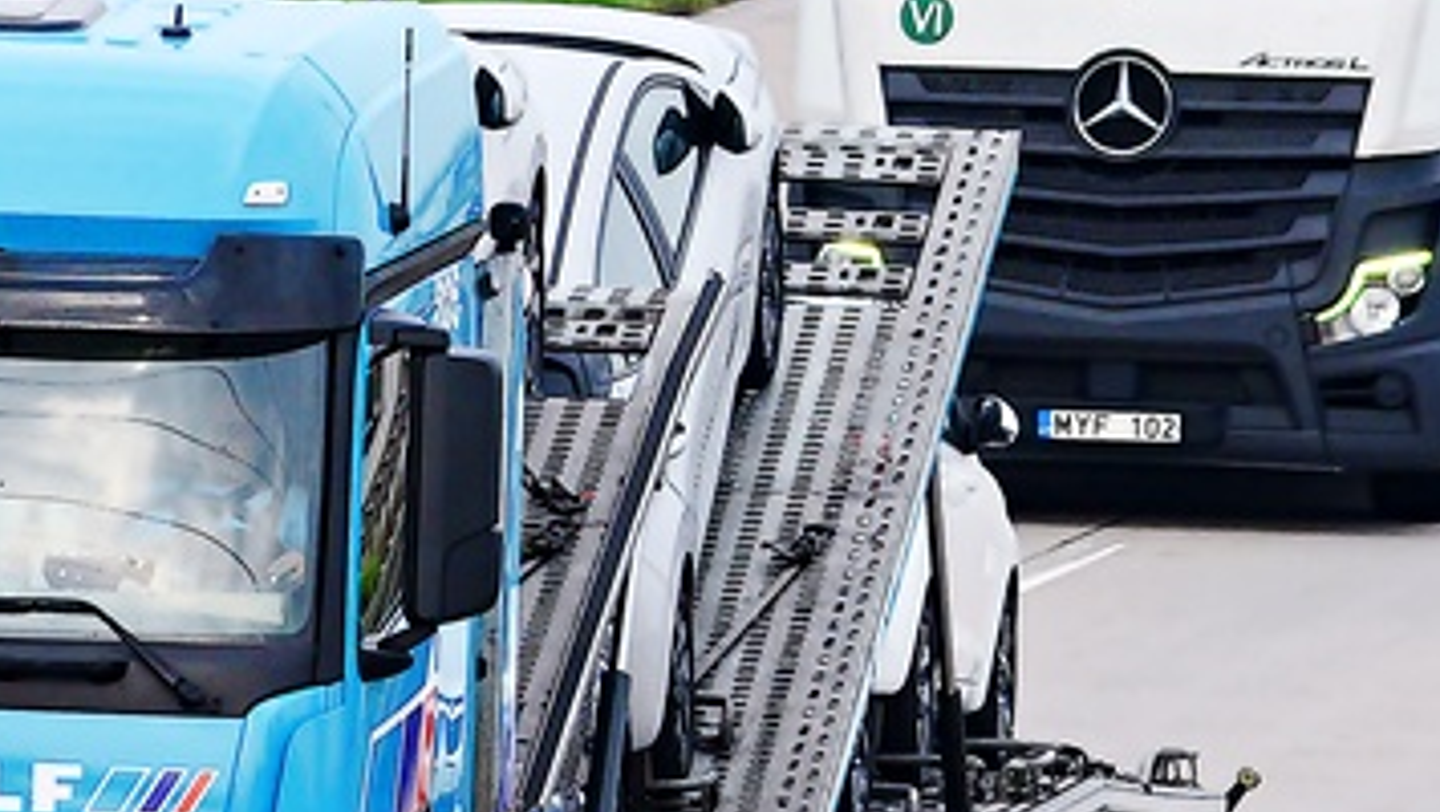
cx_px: 20
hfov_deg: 2.5
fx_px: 32391
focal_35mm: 848
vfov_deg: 1.4
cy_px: 771
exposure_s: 1/1000
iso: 1000
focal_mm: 240
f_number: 10
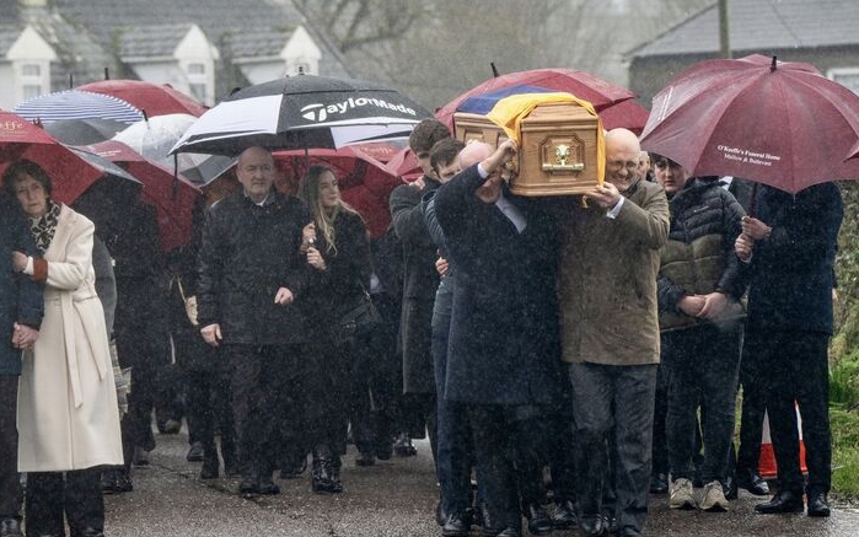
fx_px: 5736
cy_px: 205
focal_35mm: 245
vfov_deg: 5.4
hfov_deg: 8.6
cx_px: 458
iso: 400
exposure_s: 1/800
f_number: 5
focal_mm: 140
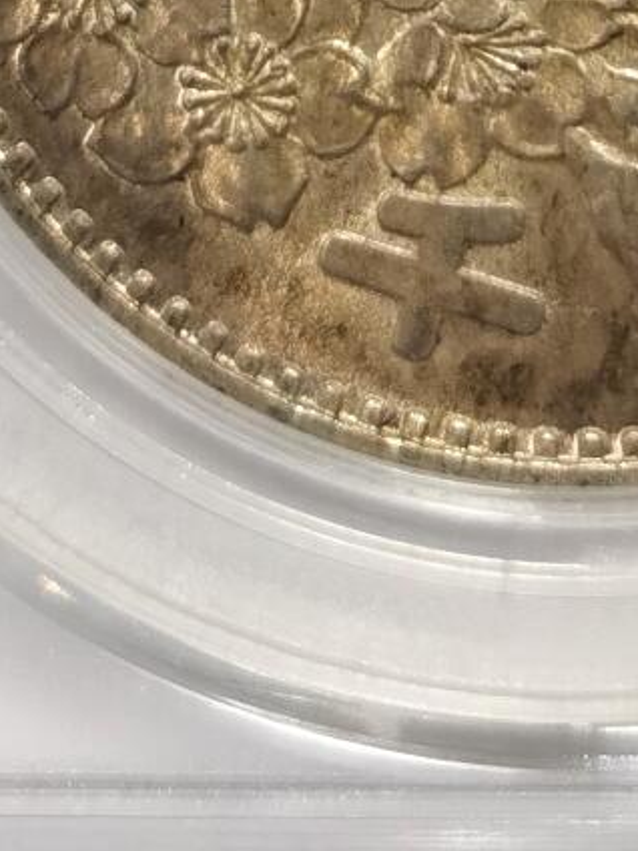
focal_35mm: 229
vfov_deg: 8.3
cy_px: -747
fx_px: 5628
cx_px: 580
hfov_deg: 6.5
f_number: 16
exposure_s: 1/100
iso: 160
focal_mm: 5.56
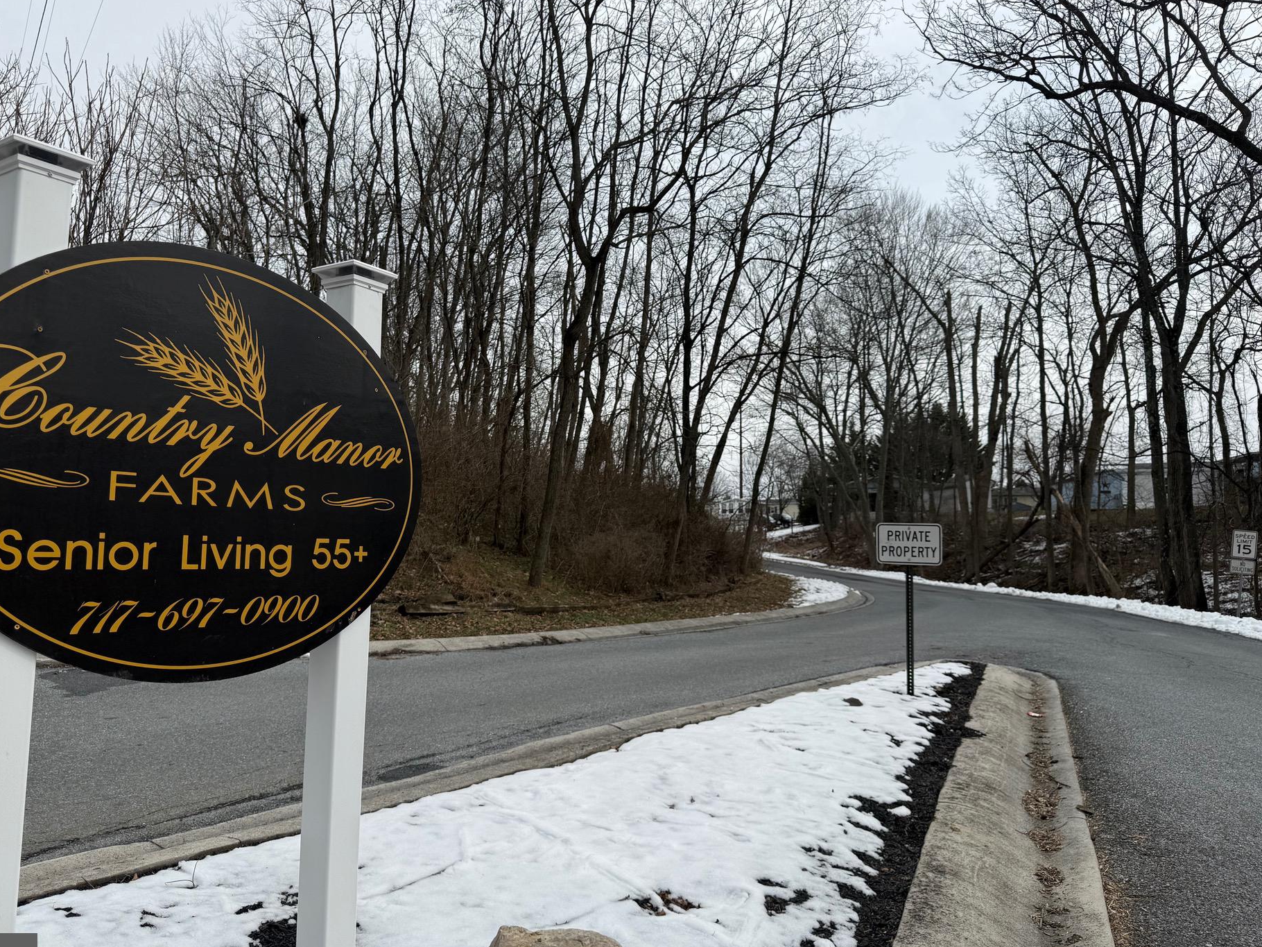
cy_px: 457
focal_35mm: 27
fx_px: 984
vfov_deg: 51.3
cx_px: 574
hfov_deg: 65.2
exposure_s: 1/4673
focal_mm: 6.76
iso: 80
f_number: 1.78
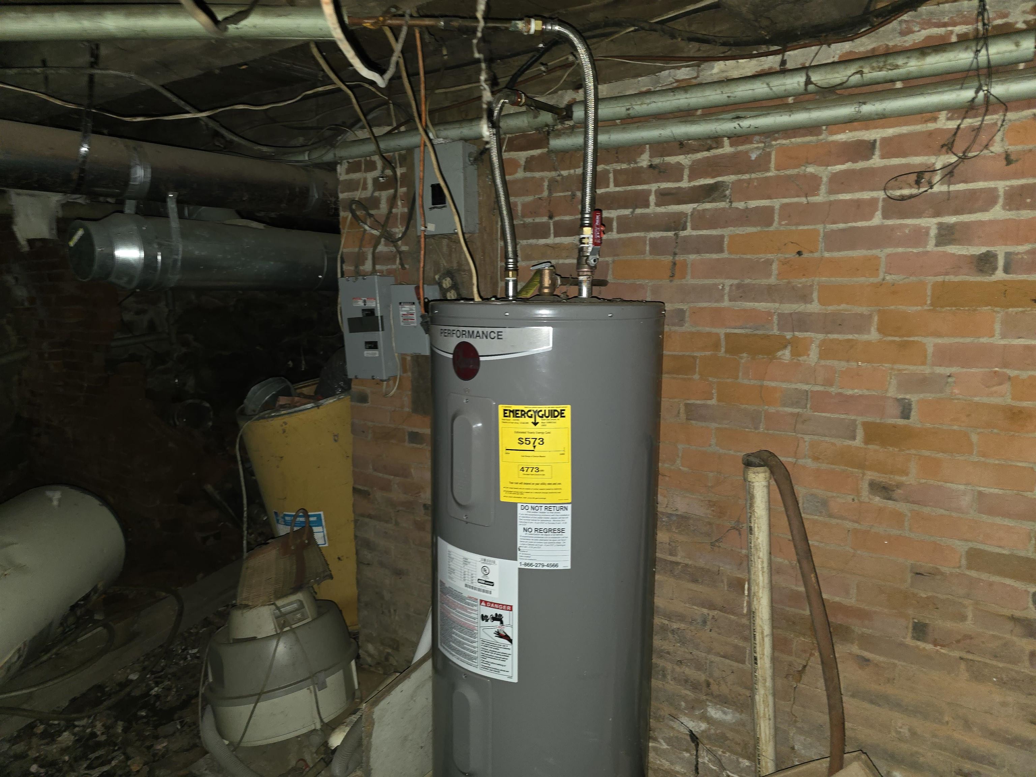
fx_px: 688
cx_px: 518
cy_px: 388
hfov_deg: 73.9
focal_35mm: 23
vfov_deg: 58.9
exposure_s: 1/12
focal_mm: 6.3
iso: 160
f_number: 1.7
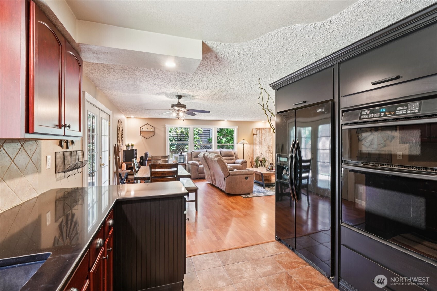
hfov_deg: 96.7
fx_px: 194
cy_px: 146
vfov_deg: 73.7
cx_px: 218
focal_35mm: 16
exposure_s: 1/5
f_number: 8
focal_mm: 16
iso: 400
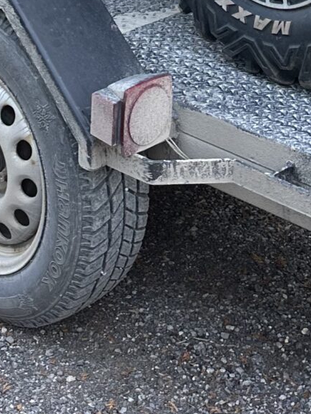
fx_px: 1270
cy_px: -341
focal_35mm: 106
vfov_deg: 15.7
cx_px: 121
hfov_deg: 14.0
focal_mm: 6.86
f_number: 1.78
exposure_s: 1/123
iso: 80
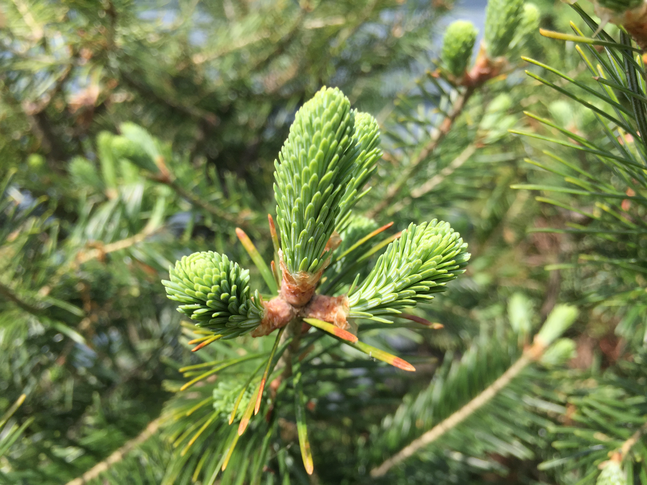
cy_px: 242
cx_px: 324
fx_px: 542
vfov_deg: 48.2
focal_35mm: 29
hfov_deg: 61.7
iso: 32
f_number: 2.2
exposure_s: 1/964
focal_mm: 4.15
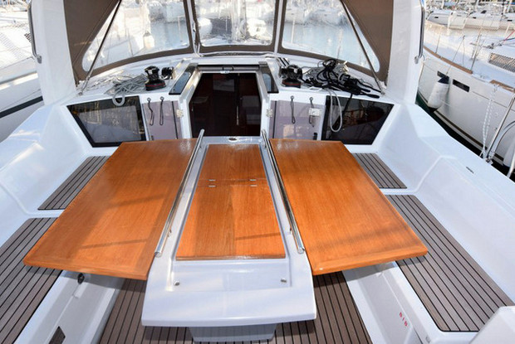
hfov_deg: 81.1
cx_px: 258
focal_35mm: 21
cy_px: 172
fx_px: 301
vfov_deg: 59.6
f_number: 5.6
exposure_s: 1/125
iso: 100
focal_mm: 14
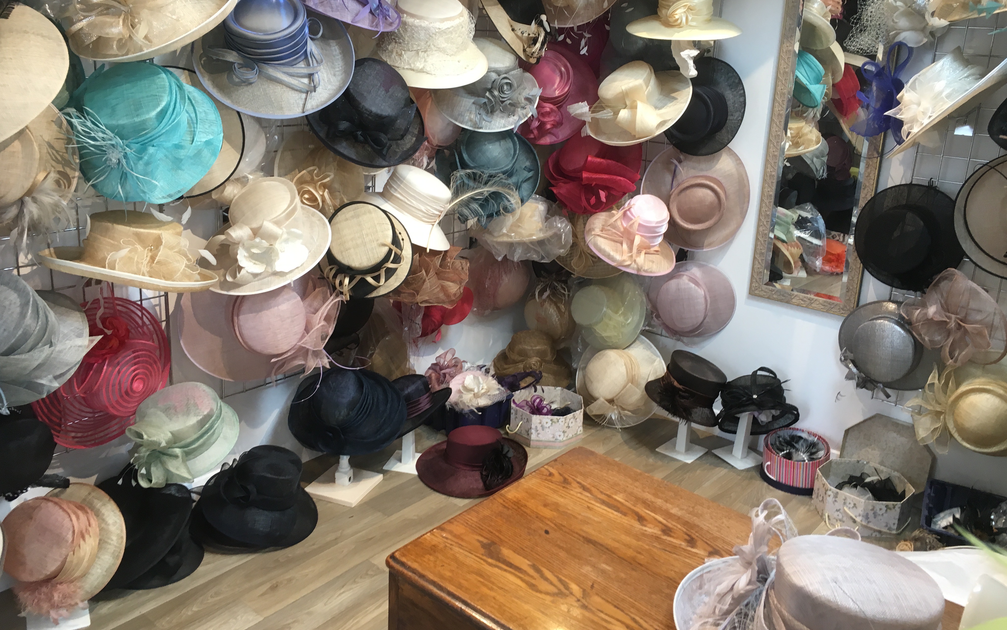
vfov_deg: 40.5
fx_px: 851
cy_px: 278
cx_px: 502
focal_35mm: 31
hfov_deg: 61.2
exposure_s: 1/33
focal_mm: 4.15
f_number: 2.2
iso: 64
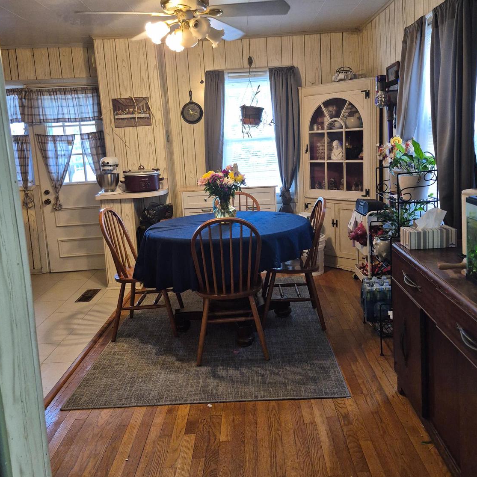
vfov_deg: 57.0
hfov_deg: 57.3
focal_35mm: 28
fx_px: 437
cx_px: 241
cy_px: 199
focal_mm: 5.4
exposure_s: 1/120
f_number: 1.8
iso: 400
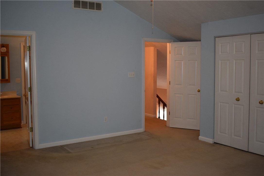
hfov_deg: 51.3
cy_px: 88
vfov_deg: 35.5
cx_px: 132
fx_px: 275
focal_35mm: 38
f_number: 4
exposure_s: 1/125
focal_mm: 25
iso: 800
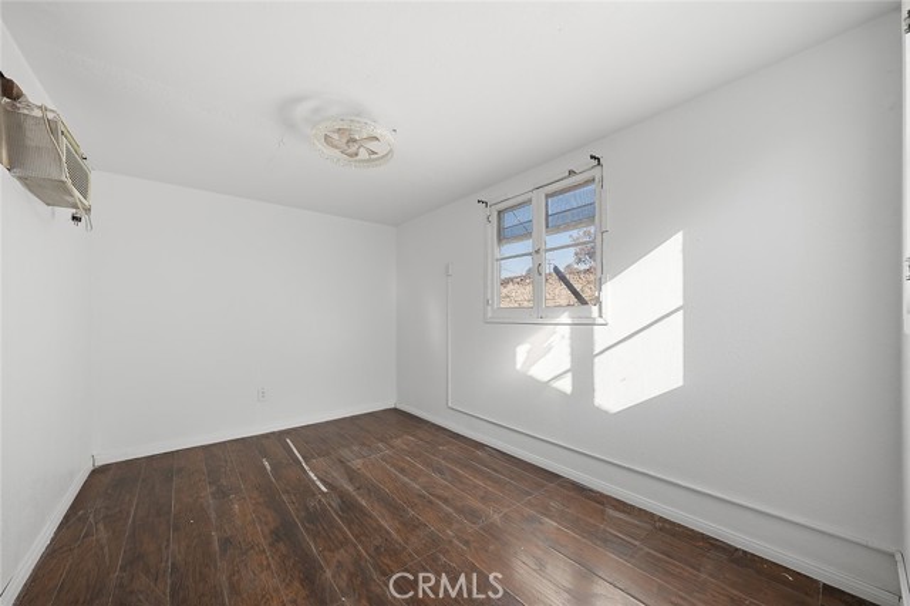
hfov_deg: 108.4
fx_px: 328
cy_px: 303
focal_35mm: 13
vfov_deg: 85.4
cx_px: 455
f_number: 4.5
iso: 200
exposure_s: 1/50
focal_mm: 13
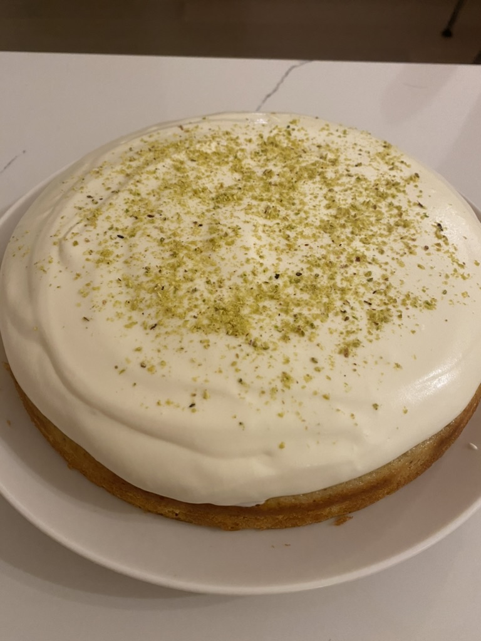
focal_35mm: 26
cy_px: 320
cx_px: 240
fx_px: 482
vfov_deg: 67.3
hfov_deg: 53.1
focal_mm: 4.25
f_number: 1.8
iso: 320
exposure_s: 1/60
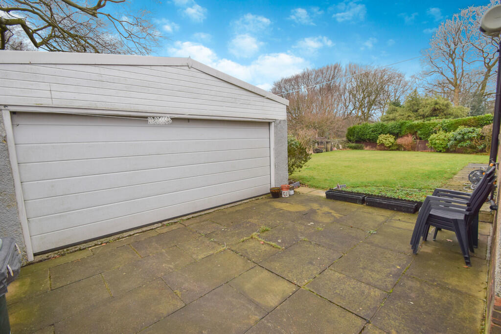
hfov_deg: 100.4
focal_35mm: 15
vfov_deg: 77.3
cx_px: 250
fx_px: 209
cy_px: 167
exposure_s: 1/125
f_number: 5.6
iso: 400
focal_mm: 10
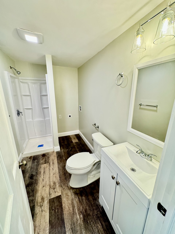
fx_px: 94
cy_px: 117
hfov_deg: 85.7
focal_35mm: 14
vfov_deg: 102.1
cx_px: 88
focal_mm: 2.22
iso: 200
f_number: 2.2
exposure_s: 1/60
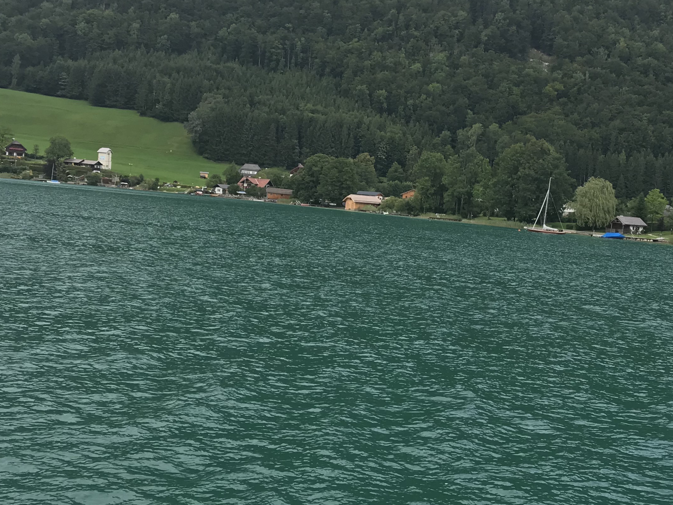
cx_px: 376
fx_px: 1031
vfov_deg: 27.5
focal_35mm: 53
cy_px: 239
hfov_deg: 36.1
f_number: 1.8
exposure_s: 1/754
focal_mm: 3.99
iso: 20
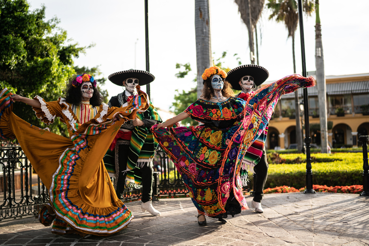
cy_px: 123
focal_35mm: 35
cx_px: 184
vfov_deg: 37.9
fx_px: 359
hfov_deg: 54.4
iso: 100
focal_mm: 35
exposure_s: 1/2000
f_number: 1.2
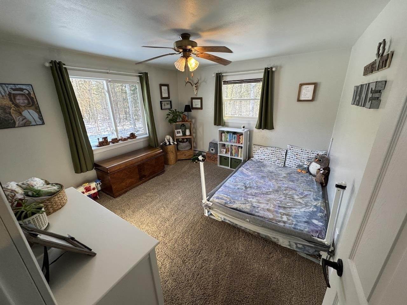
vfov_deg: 85.7
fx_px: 165
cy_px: 152
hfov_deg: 102.1
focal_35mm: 14
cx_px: 204
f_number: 2.2
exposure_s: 1/120
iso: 250
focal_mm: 2.22
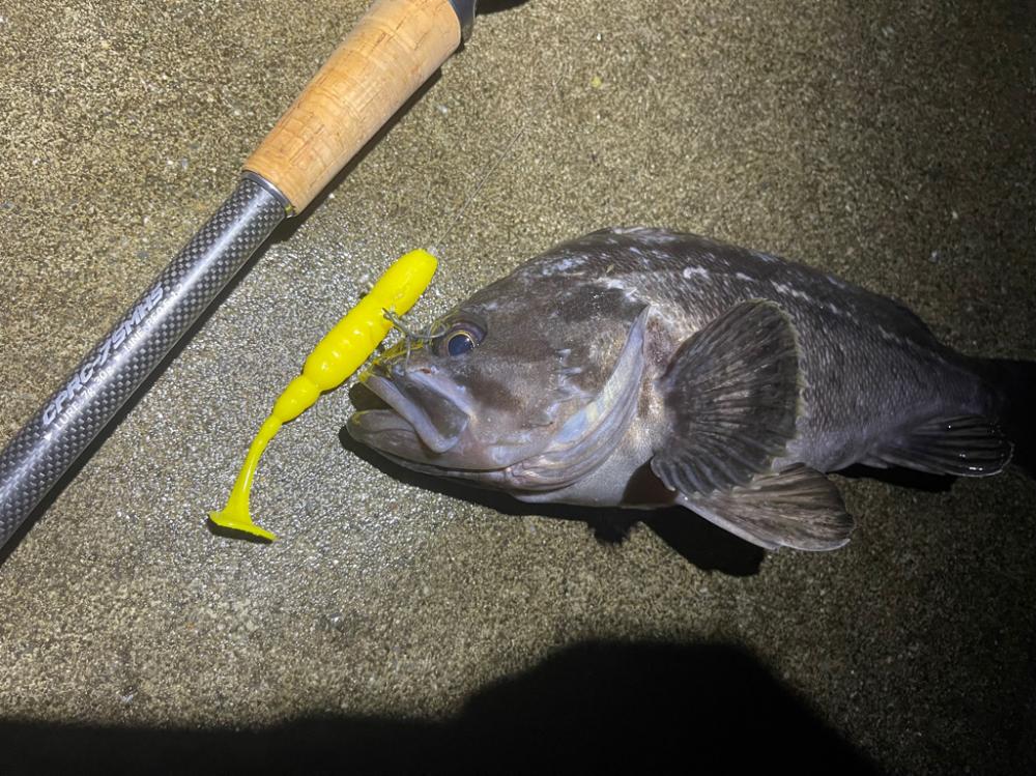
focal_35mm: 26
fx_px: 778
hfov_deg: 67.3
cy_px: 388
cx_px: 518
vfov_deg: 53.0
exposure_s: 1/60
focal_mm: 5.1
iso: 320
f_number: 1.6
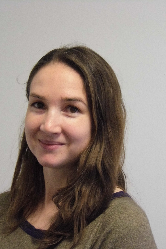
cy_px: 124
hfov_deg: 11.0
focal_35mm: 125
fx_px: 865
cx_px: 73
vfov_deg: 16.4
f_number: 4
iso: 400
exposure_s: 1/30
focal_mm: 21.6
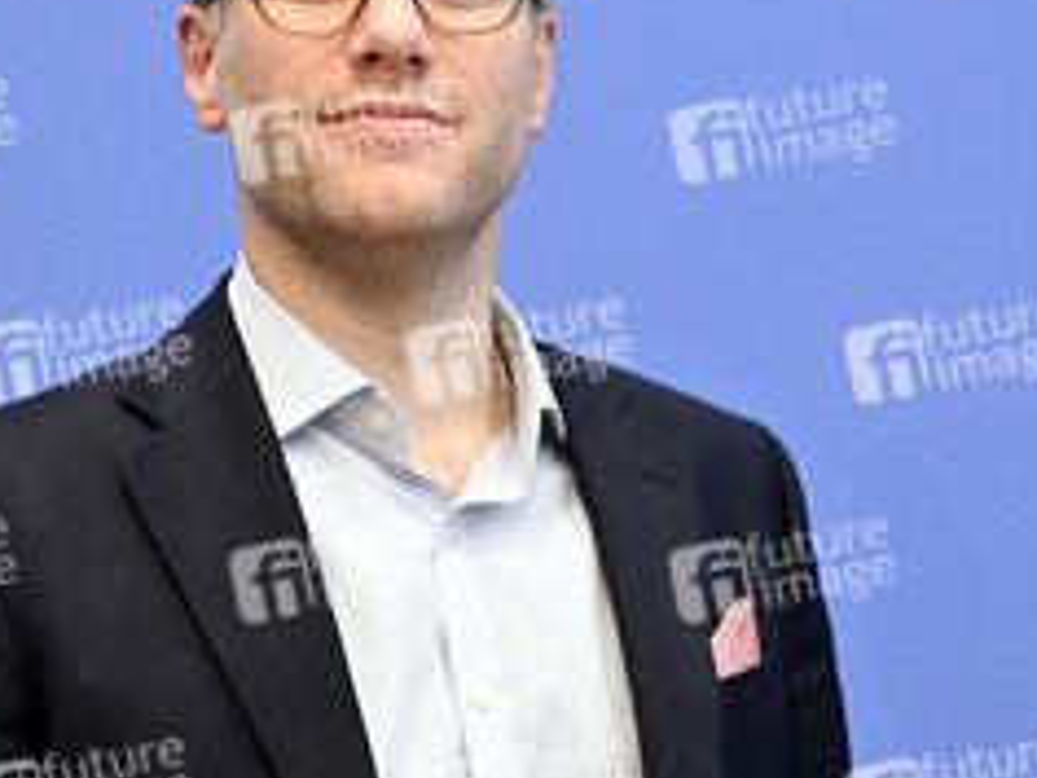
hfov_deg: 13.8
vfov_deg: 10.4
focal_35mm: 143
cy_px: 242
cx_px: 402
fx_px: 4284
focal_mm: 78
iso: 5000
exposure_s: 1/400
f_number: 4.5
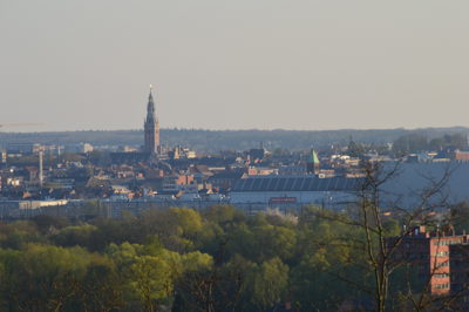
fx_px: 3905
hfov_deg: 6.9
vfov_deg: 4.6
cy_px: 156
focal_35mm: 300
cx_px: 234
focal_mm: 200
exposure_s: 1/250
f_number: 10
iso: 400
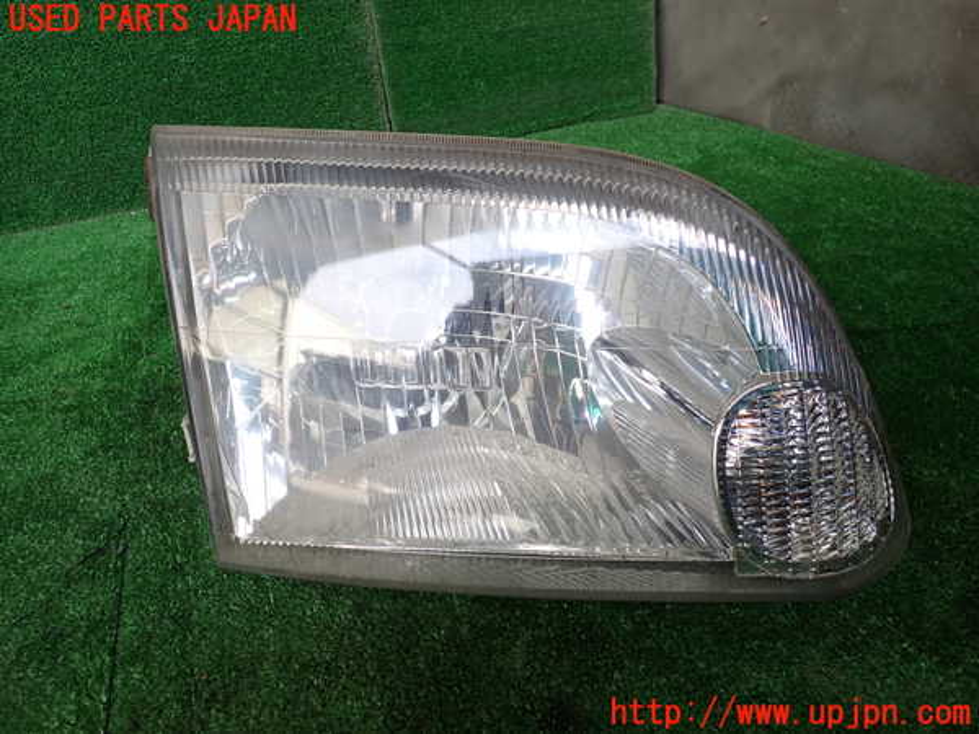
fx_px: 707
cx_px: 490
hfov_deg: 69.4
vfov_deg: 54.9
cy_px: 367
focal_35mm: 25
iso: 100
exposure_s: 1/100
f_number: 2.8
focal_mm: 4.5
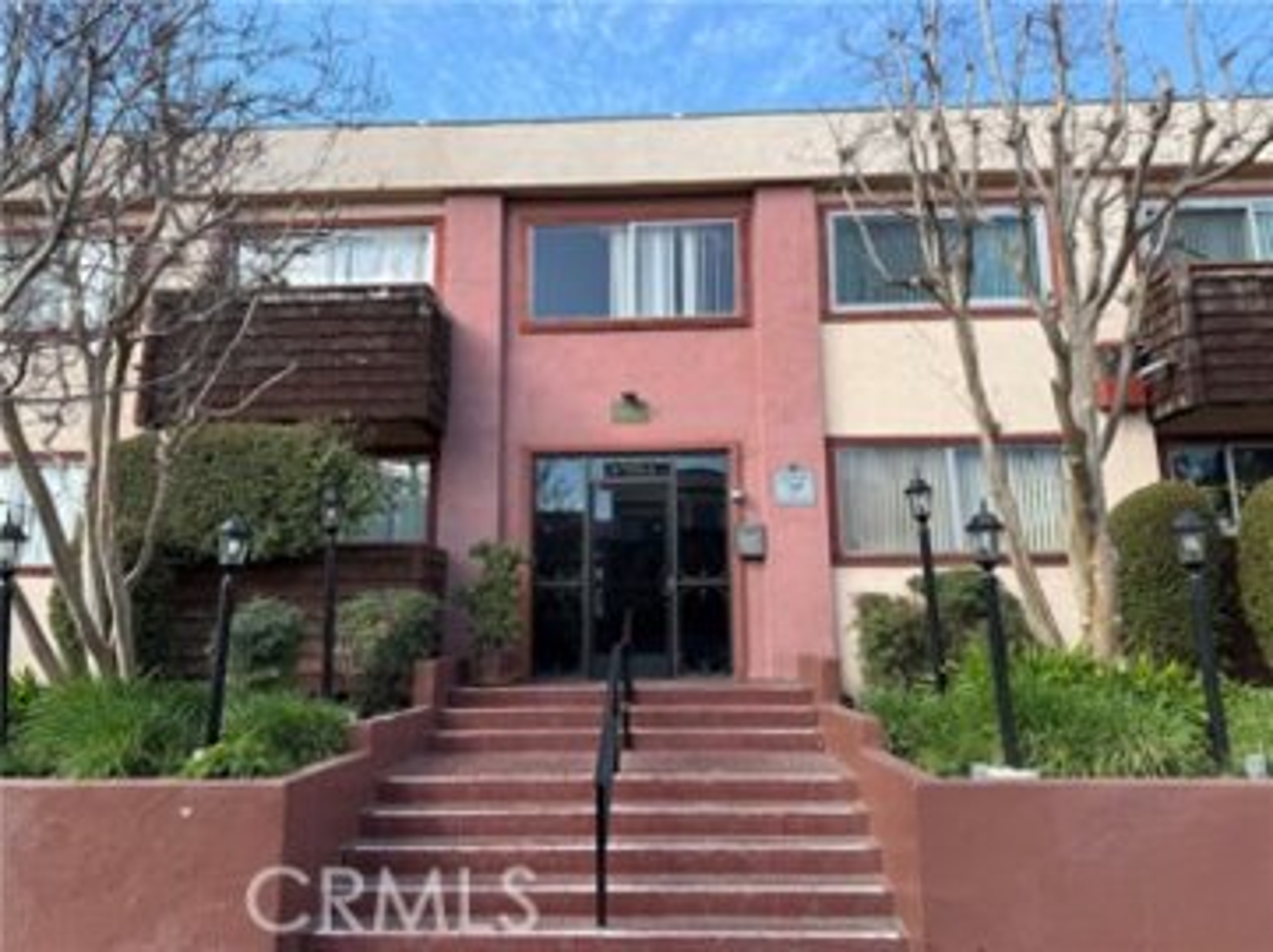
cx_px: 636
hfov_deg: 71.6
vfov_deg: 56.7
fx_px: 882
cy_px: 476
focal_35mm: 24
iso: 80
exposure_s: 1/1230
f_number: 1.78
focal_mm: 6.76
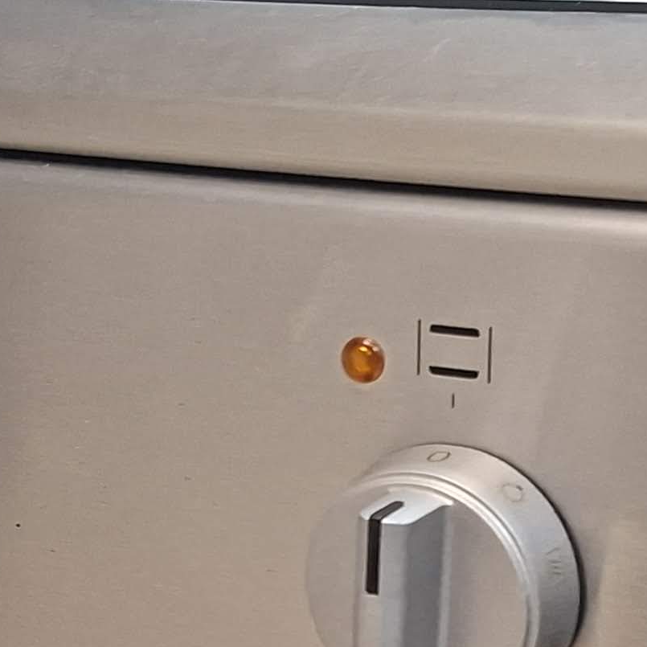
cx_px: 310
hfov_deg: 17.2
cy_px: 588
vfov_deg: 17.0
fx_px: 2136
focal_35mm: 101
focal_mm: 5.54
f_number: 1.8
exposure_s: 1/50
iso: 200
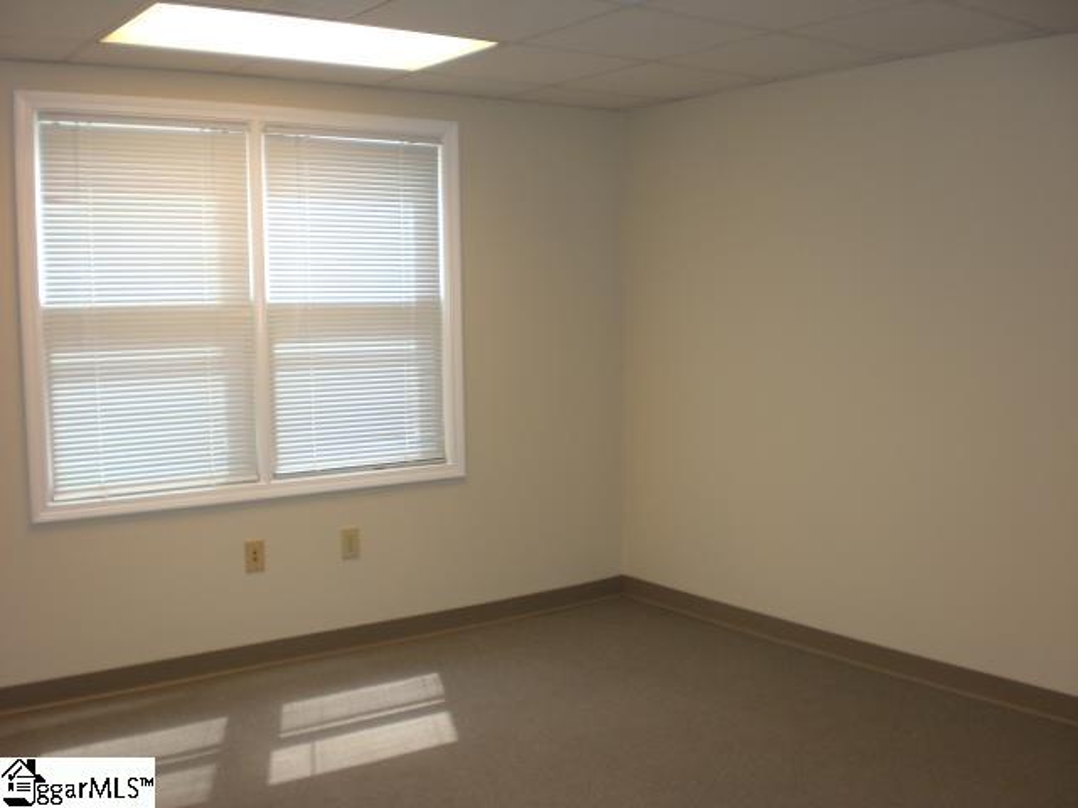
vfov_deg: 37.7
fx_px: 1183
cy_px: 404
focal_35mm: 38
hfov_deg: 49.0
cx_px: 539
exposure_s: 1/125
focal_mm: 6.3
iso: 100
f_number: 3.1
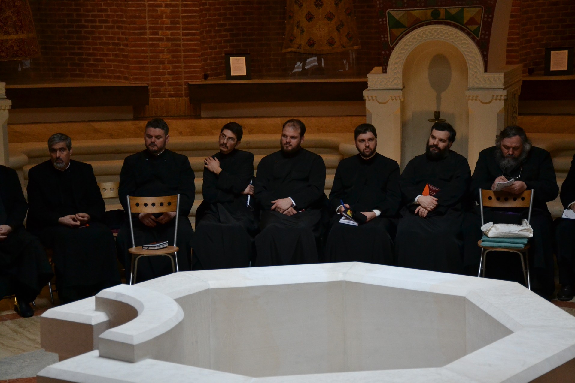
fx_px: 1246
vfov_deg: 17.5
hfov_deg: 26.0
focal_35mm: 78
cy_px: 192
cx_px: 288
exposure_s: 1/100
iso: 1600
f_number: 4.8
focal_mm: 52
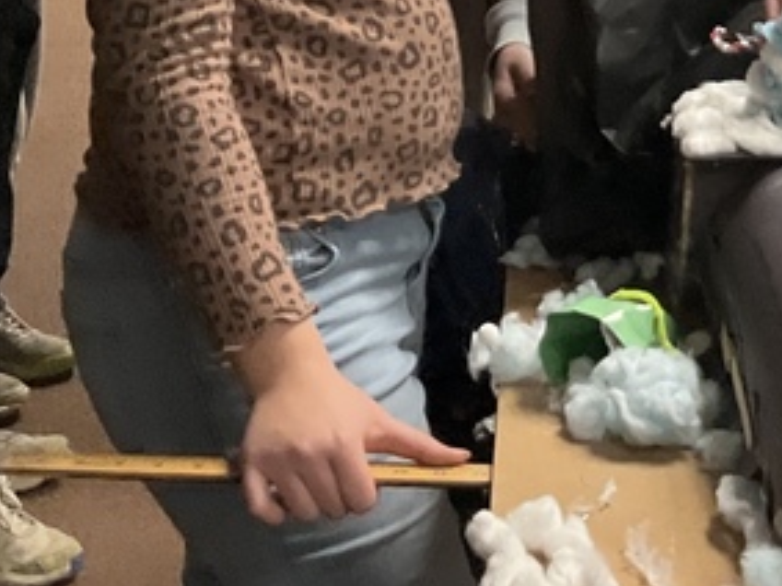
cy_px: -182
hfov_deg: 18.1
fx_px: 2371
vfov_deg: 13.6
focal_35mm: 105
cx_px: 837
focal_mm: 3
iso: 250
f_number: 1.8
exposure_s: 1/60
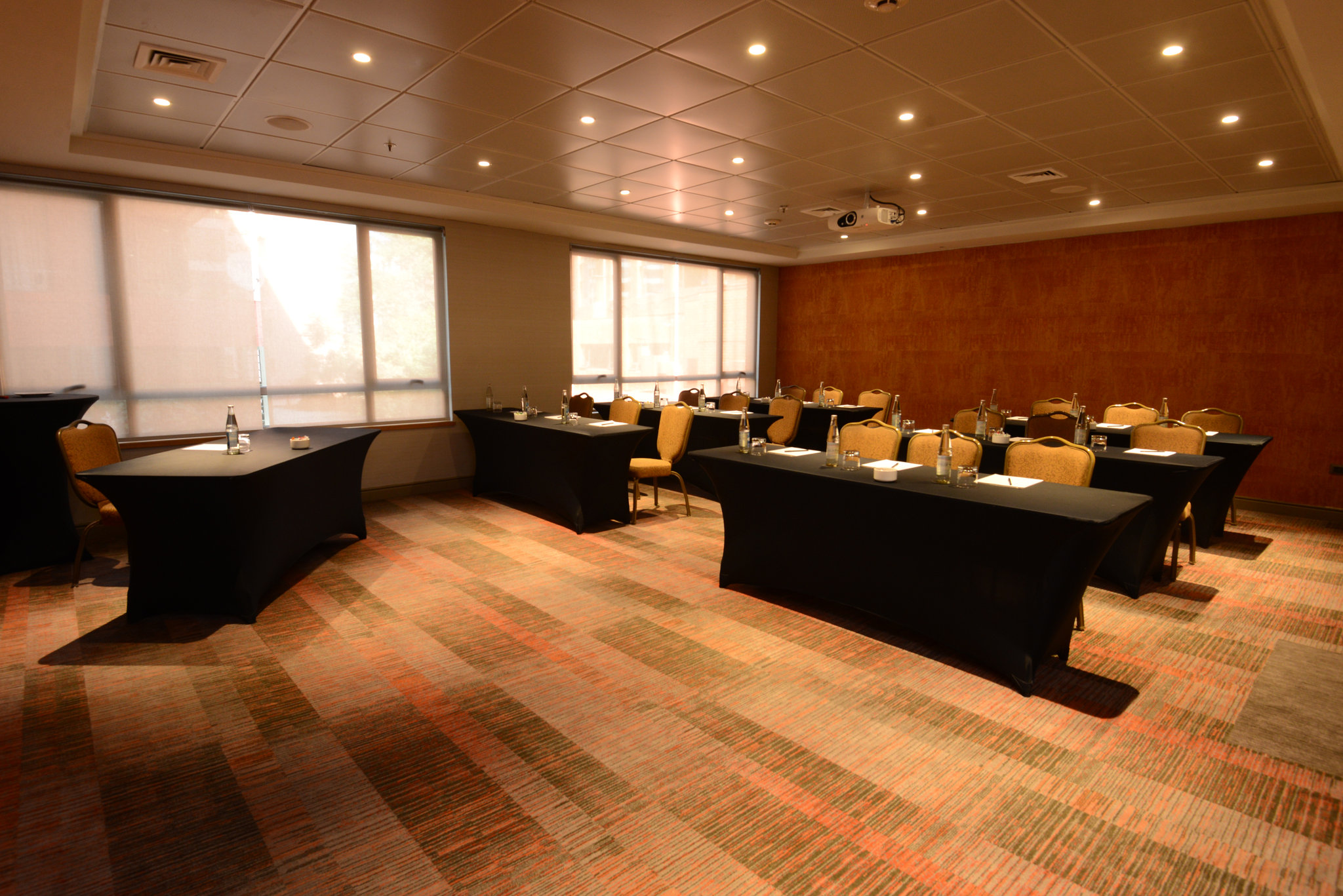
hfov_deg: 86.9
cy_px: 448
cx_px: 672
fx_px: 709
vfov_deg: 64.6
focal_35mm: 19
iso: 800
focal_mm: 19
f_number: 8
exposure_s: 1/6
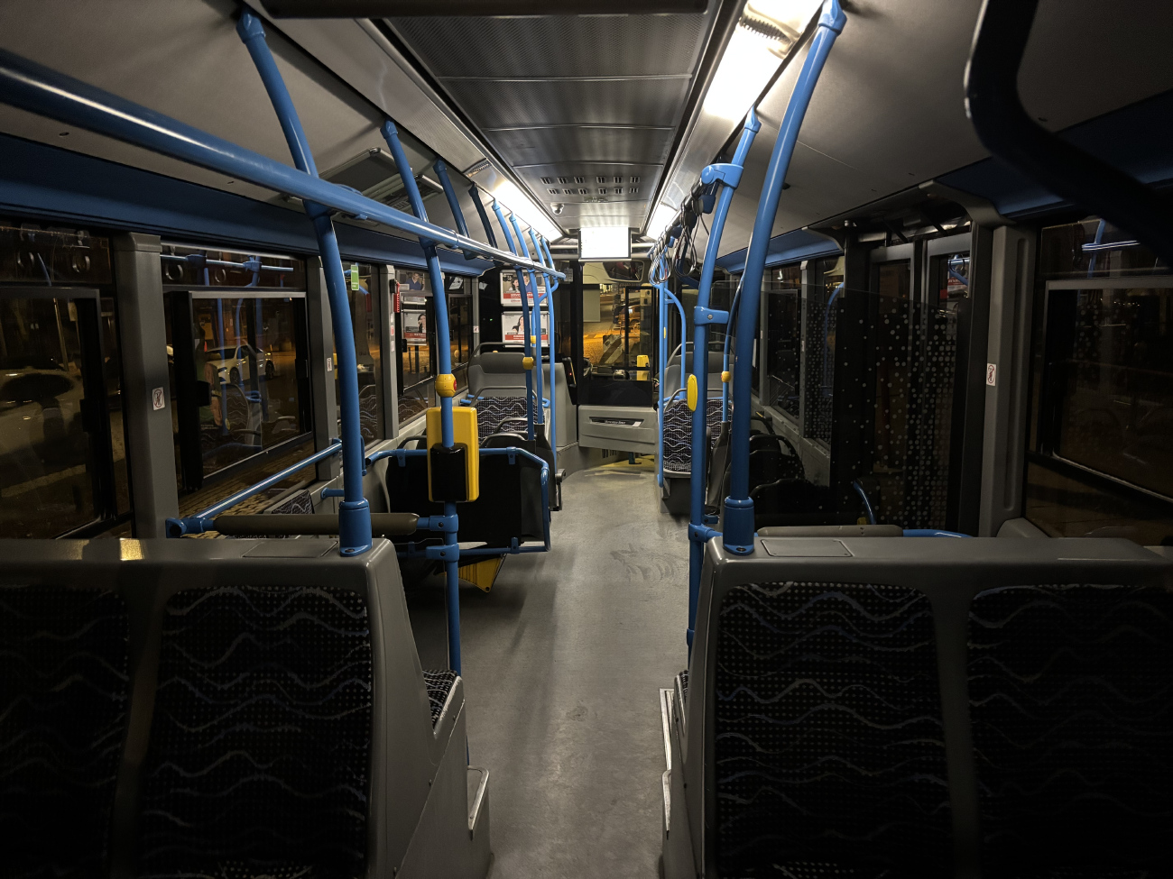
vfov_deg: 53.1
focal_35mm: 26
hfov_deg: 67.3
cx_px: 586
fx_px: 881
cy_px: 440
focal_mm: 5.96
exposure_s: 1/25
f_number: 1.6
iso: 1000
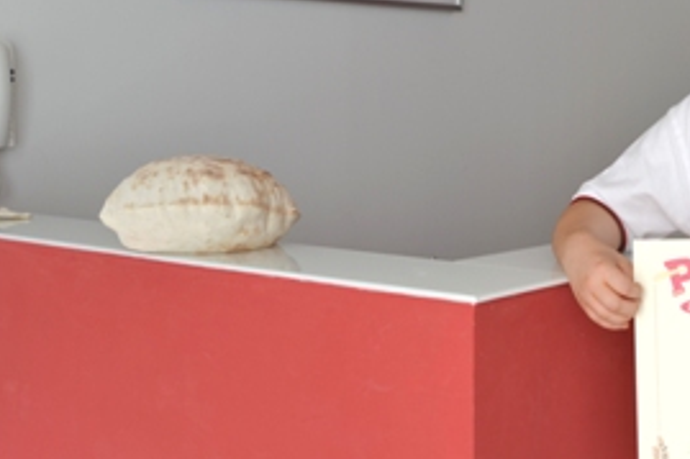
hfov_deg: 30.1
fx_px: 1245
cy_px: 106
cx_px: 567
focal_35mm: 65
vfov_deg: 20.7
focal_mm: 26
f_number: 5.6
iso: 100
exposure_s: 1/125
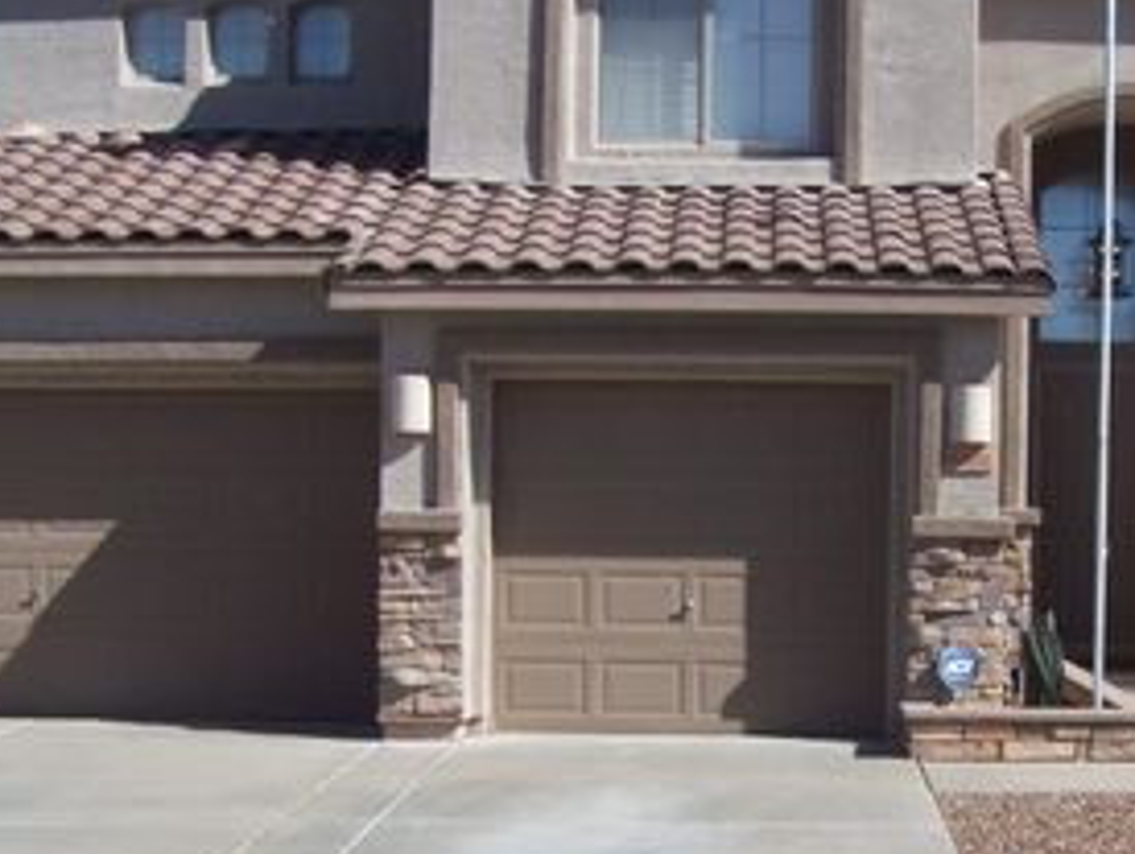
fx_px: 2265
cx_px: 801
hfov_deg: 27.9
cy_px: 629
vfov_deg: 21.2
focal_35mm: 69
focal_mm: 6.3
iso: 80
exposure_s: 1/750
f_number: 4
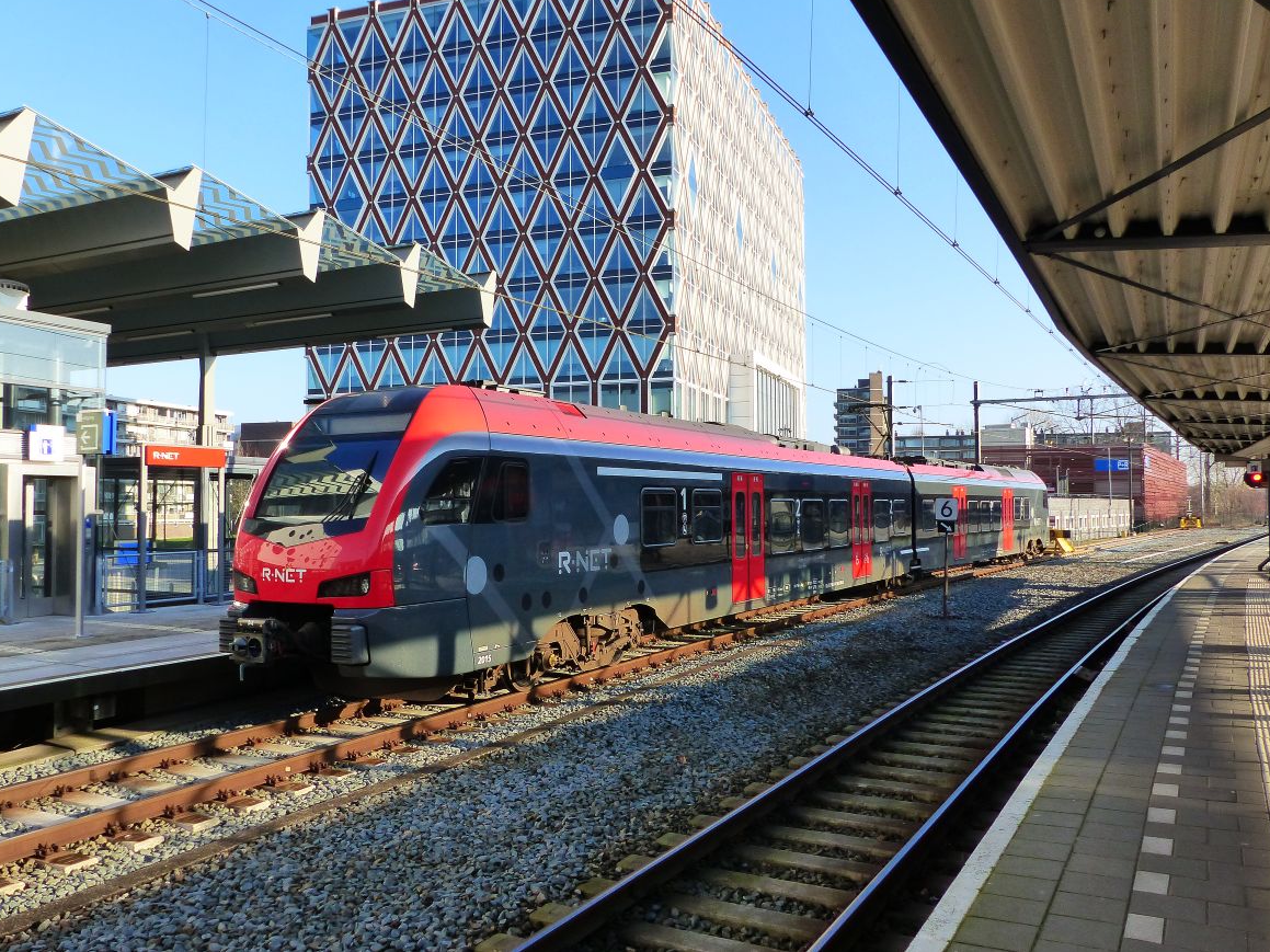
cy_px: 460
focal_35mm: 29
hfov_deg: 61.7
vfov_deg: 48.2
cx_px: 622
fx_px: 1064
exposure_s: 1/320
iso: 250
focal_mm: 5
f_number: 4
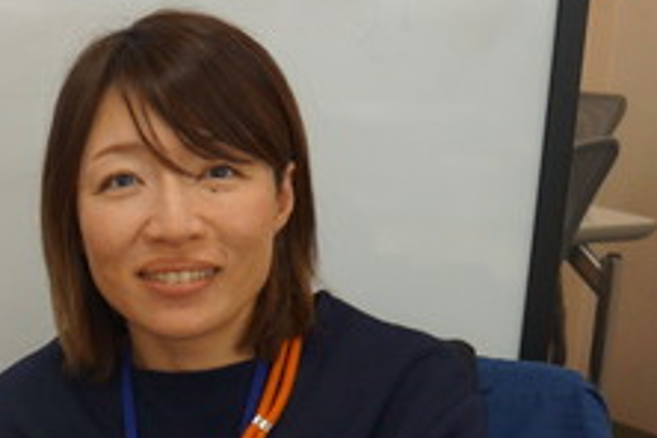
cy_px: 553
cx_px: -269
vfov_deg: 12.3
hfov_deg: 17.4
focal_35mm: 108
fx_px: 1971
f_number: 4
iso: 500
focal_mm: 20
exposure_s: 1/160
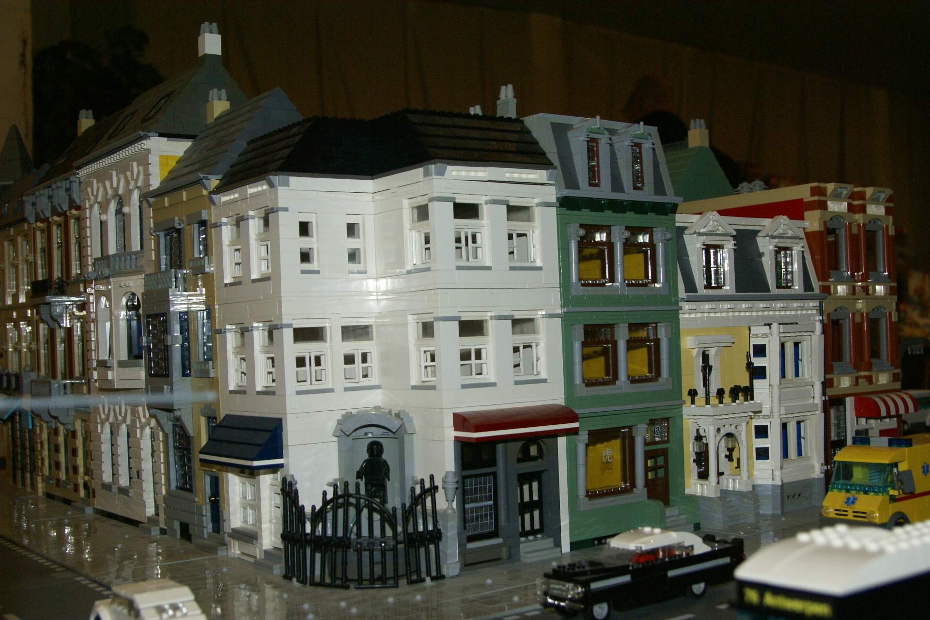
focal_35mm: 42
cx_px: 465
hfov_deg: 46.4
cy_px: 310
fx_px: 1085
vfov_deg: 31.9
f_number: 5.6
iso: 400
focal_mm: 28
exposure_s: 1/60
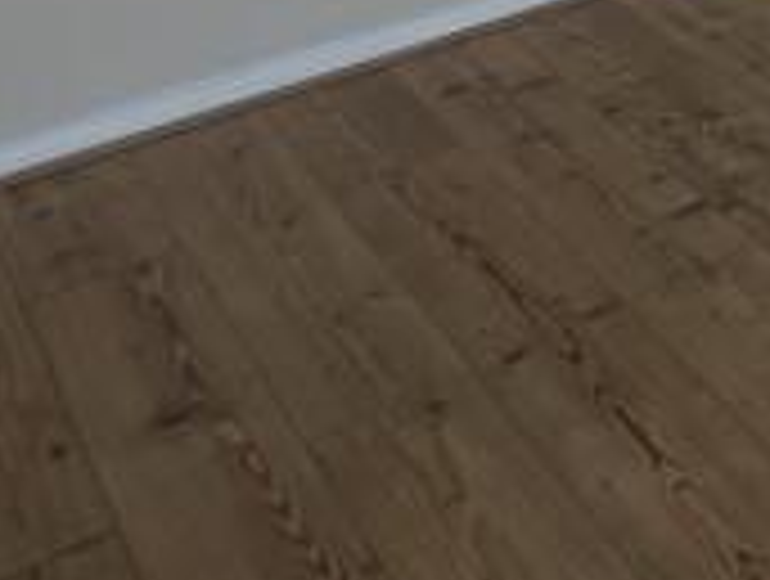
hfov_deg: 17.9
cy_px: -277
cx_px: 1567
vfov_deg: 18.3
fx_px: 1605
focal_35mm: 72
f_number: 1.95
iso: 59
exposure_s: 1/52.3
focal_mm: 2.23
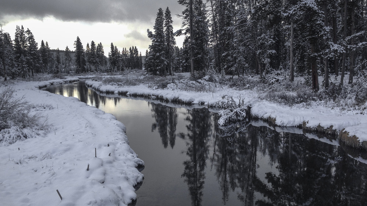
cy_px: 115
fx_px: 360
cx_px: 182
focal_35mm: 37
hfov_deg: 54.0
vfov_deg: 32.0
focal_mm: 4.12
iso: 50
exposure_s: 1/350
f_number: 2.4
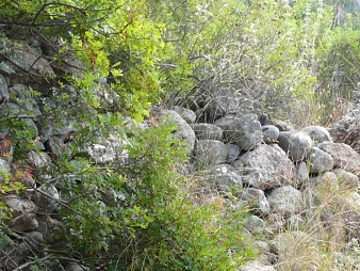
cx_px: 223
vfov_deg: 9.7
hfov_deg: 13.0
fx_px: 1582
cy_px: 284
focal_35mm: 152
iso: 100
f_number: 2.8
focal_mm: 7.4
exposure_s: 1/125
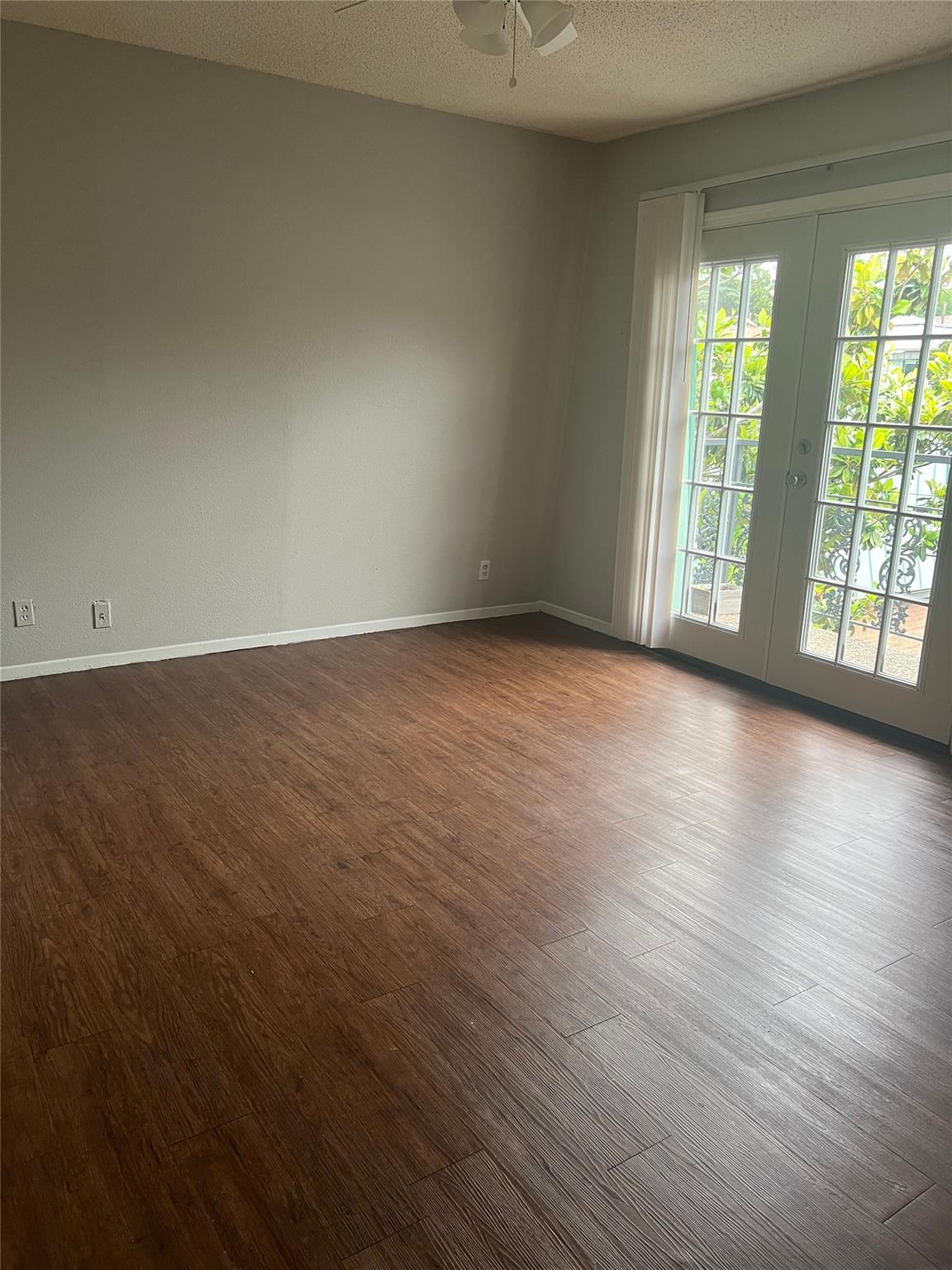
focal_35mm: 26
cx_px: 476
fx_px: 953
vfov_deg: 67.3
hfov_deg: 53.1
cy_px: 635
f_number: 1.5
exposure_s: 1/60
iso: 100
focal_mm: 5.7
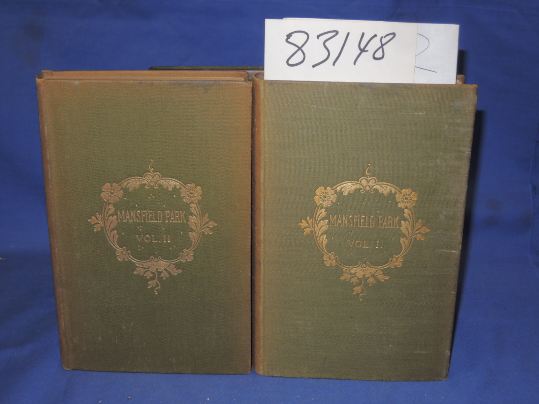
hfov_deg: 38.2
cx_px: 270
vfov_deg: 29.1
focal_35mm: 50
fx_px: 779
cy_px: 202
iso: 200
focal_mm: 9
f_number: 3.7
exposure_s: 1/50
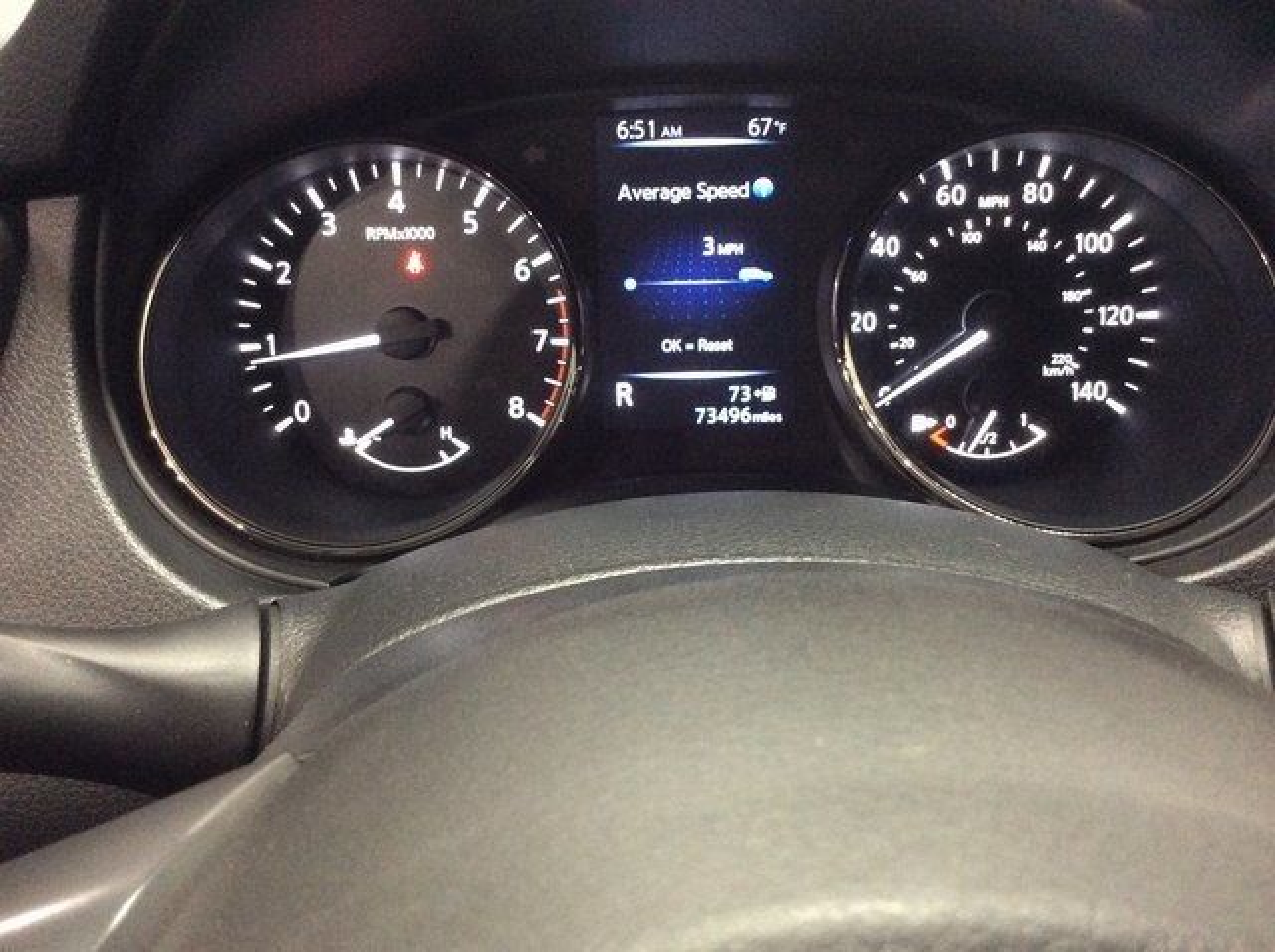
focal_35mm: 32
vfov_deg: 44.1
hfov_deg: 56.9
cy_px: 476
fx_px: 1177
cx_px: 638
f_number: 2.4
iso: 320
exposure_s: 1/25
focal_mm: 3.3
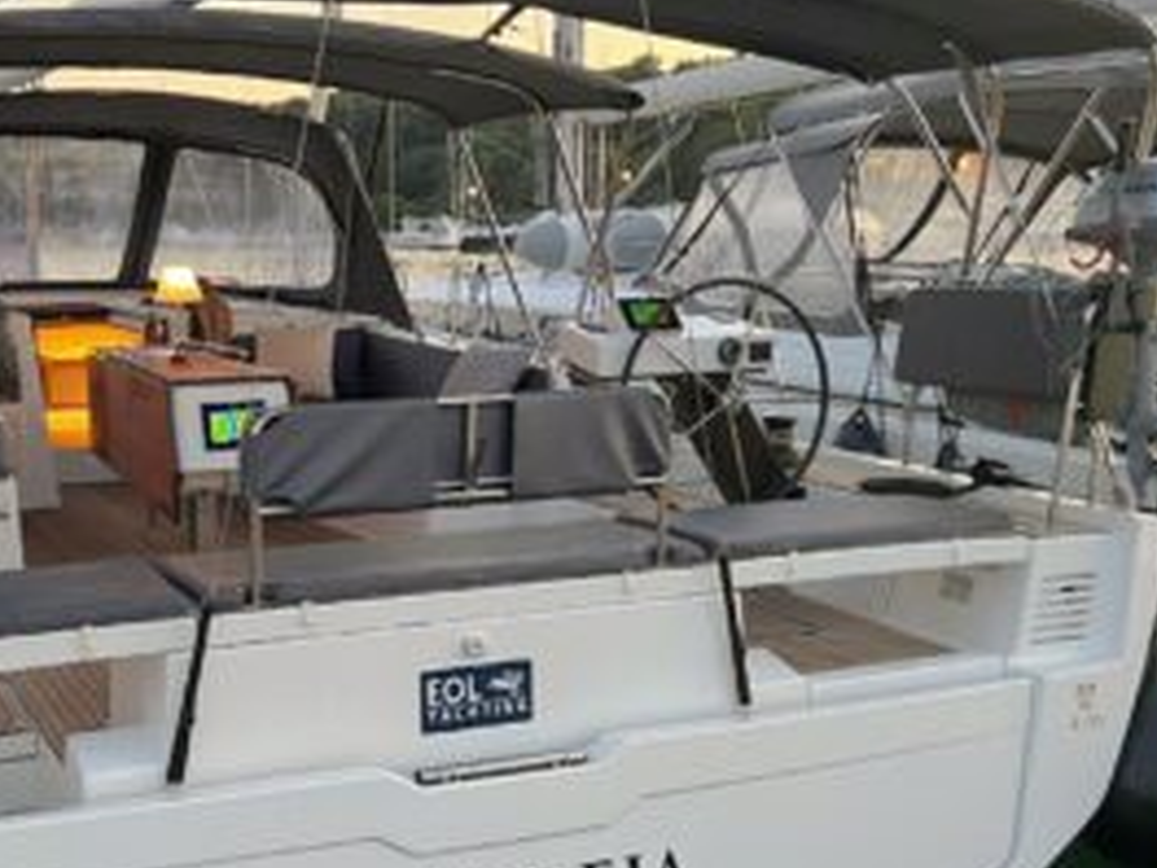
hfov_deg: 40.0
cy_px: 469
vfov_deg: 31.5
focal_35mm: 46
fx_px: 1537
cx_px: 278
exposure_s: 1/60
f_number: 1.5
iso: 160
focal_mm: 5.7
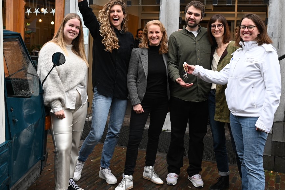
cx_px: 134
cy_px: 64
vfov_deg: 29.7
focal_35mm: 45
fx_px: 356
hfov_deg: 43.6
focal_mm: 24
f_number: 5
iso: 200
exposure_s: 1/100
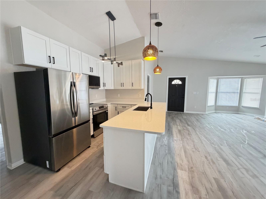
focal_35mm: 14
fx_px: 108
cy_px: 100
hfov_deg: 102.1
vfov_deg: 85.7
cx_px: 133
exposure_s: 1/59
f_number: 2.2
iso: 500
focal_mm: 2.22
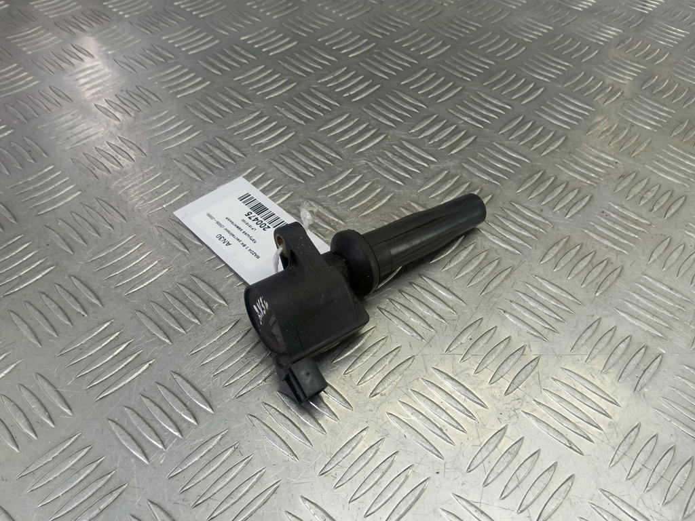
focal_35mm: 23
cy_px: 260
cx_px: 348
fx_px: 462
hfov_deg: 73.9
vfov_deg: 58.9
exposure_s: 1/50
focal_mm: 4.11
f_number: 1.6
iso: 101
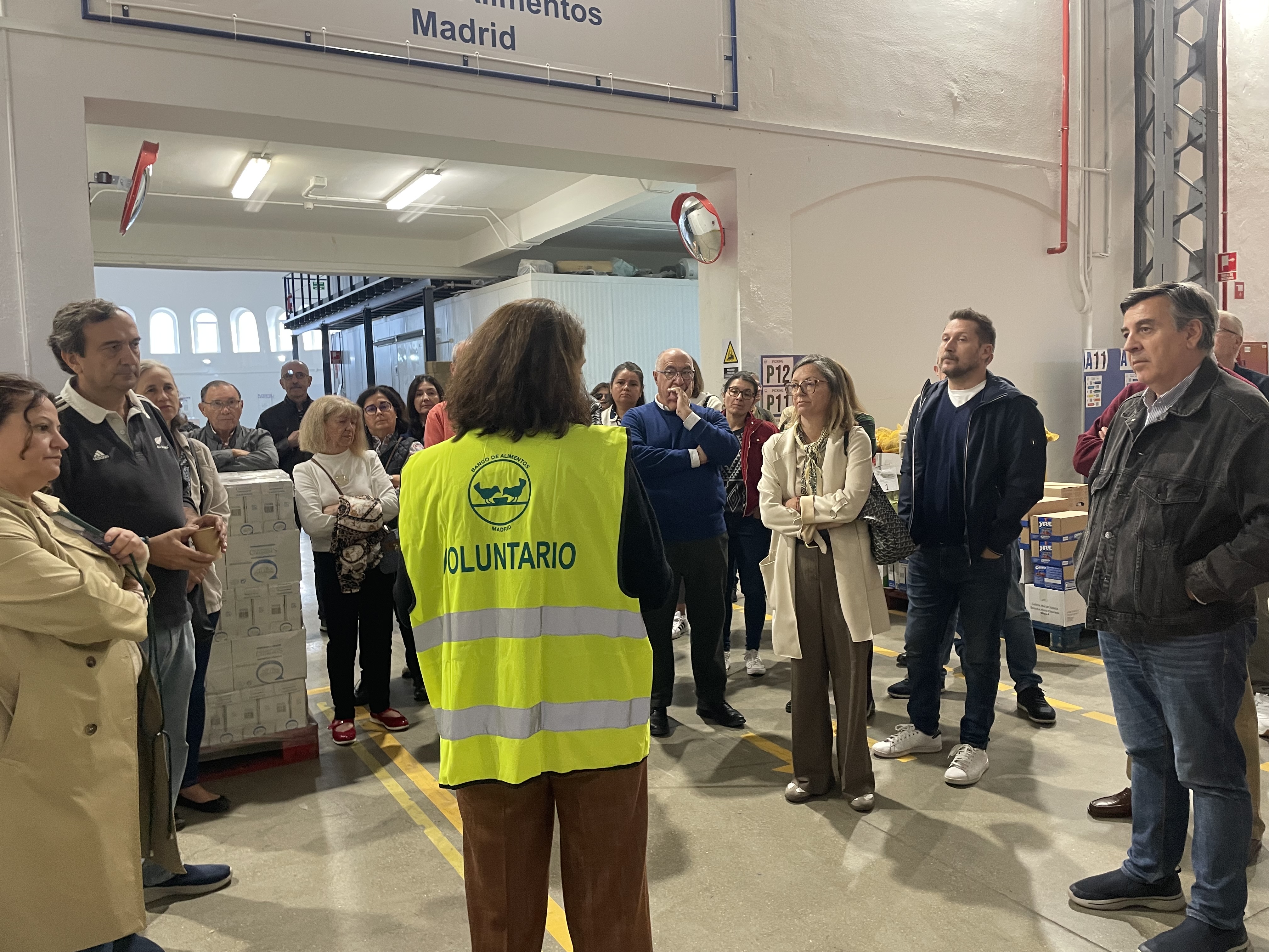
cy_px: 476
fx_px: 953
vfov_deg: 53.1
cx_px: 634
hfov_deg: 67.3
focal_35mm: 26
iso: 200
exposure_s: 1/50
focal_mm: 4.2
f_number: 1.6
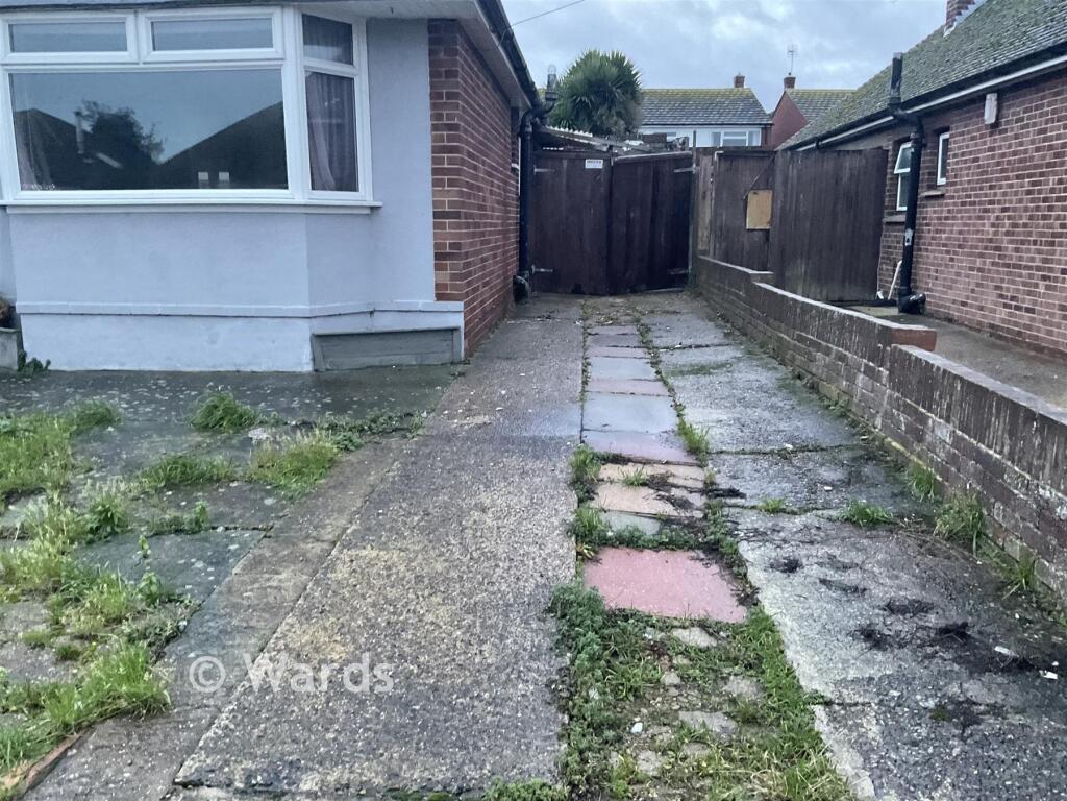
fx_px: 894
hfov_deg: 61.7
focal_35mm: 29
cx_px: 534
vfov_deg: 48.2
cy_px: 400
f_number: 1.8
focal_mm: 3
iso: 250
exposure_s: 1/60
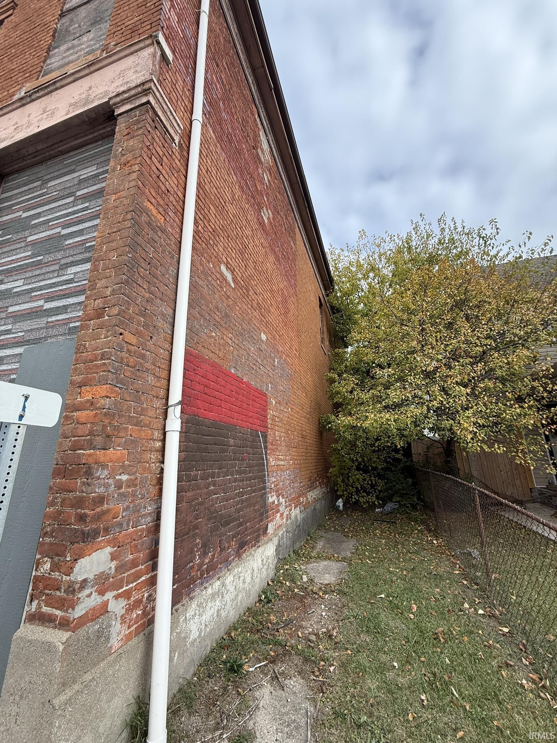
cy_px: 372
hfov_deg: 85.7
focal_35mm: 14
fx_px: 300
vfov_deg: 102.1
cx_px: 278
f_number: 2.2
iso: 50
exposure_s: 1/411
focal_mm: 2.22
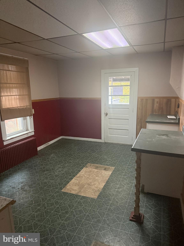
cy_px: 123
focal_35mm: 24
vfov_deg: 71.6
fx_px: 170
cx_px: 92
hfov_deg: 56.8
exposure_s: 1/60
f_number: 1.78
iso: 800
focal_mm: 6.76
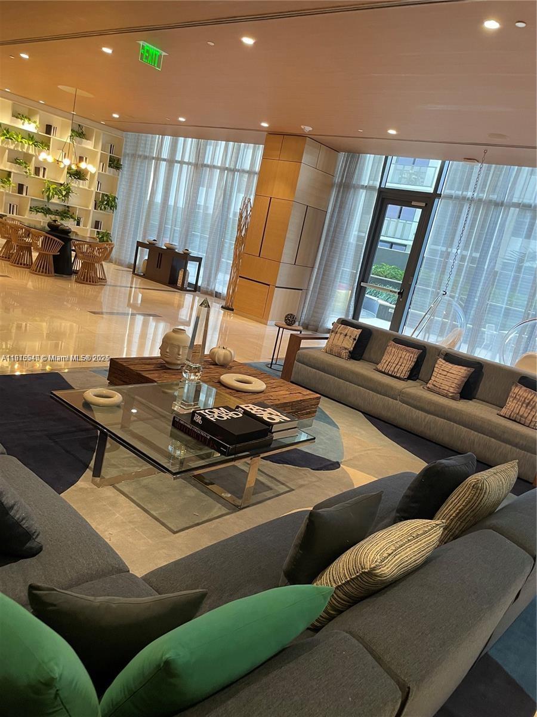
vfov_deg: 67.3
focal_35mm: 26
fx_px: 538
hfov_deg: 53.1
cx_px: 268
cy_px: 358
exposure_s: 1/60
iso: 200
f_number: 1.6
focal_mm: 4.2
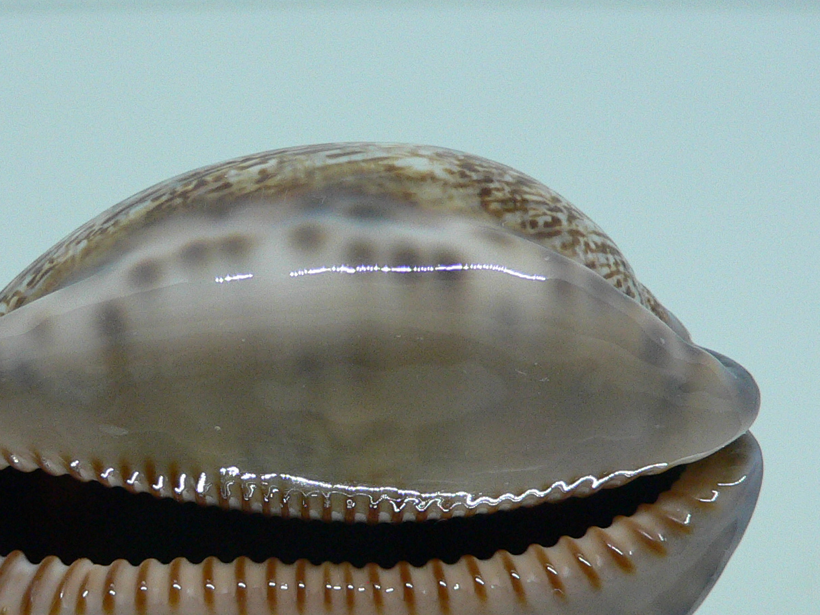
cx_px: 292
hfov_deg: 33.0
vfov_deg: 24.8
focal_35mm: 58
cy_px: 482
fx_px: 1374
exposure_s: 1/60
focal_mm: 4.6
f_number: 2.8
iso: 200
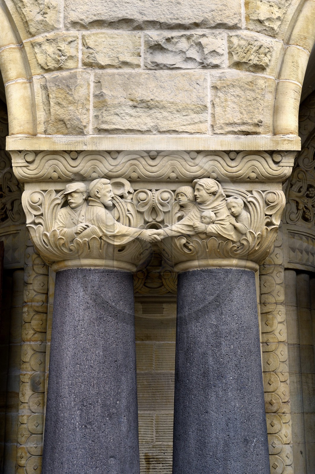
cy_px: 237
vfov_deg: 35.7
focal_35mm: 56
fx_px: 736
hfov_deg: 24.2
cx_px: 158
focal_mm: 56
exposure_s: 1/125
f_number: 9
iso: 400
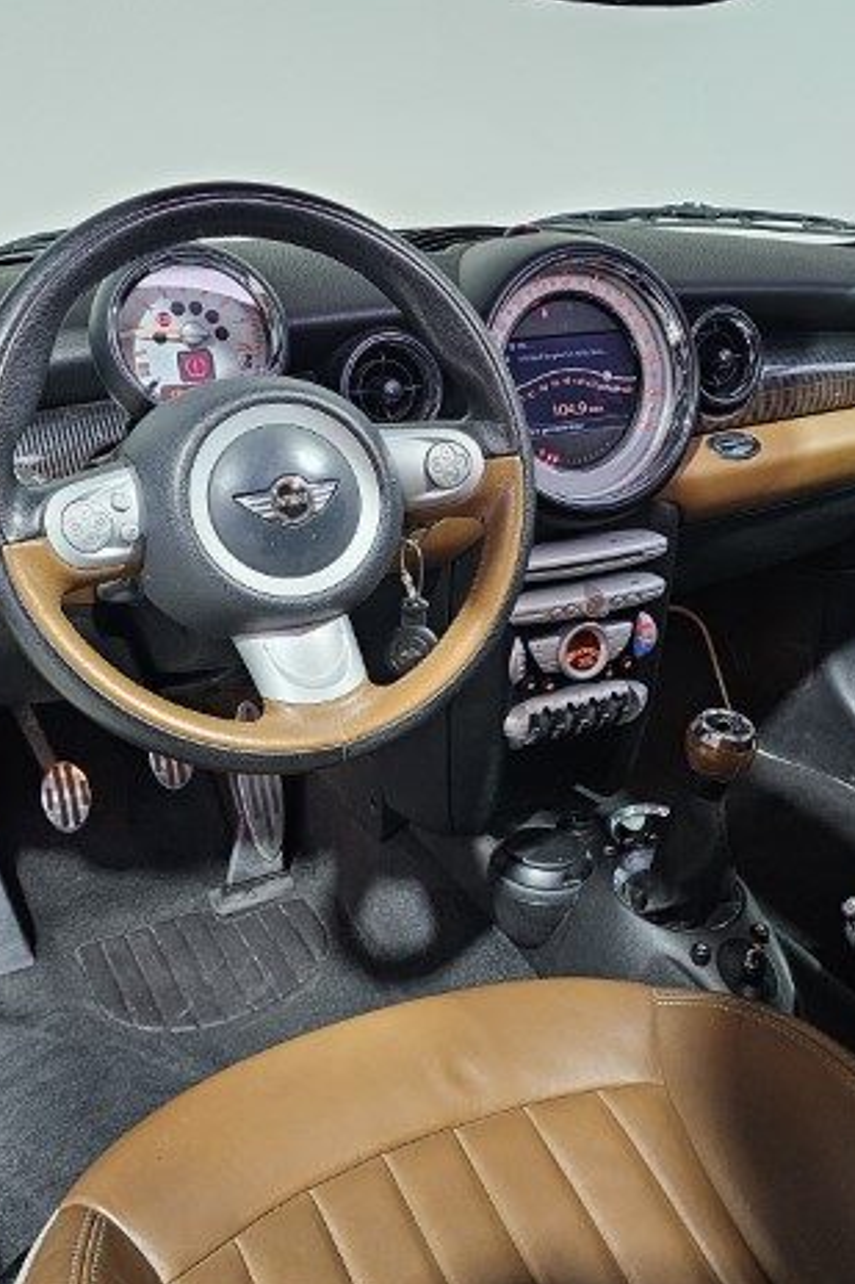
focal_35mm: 33
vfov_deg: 57.2
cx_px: 443
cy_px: 653
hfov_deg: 39.9
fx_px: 1176
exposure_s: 1/142
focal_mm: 6.3
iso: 640
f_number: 1.7
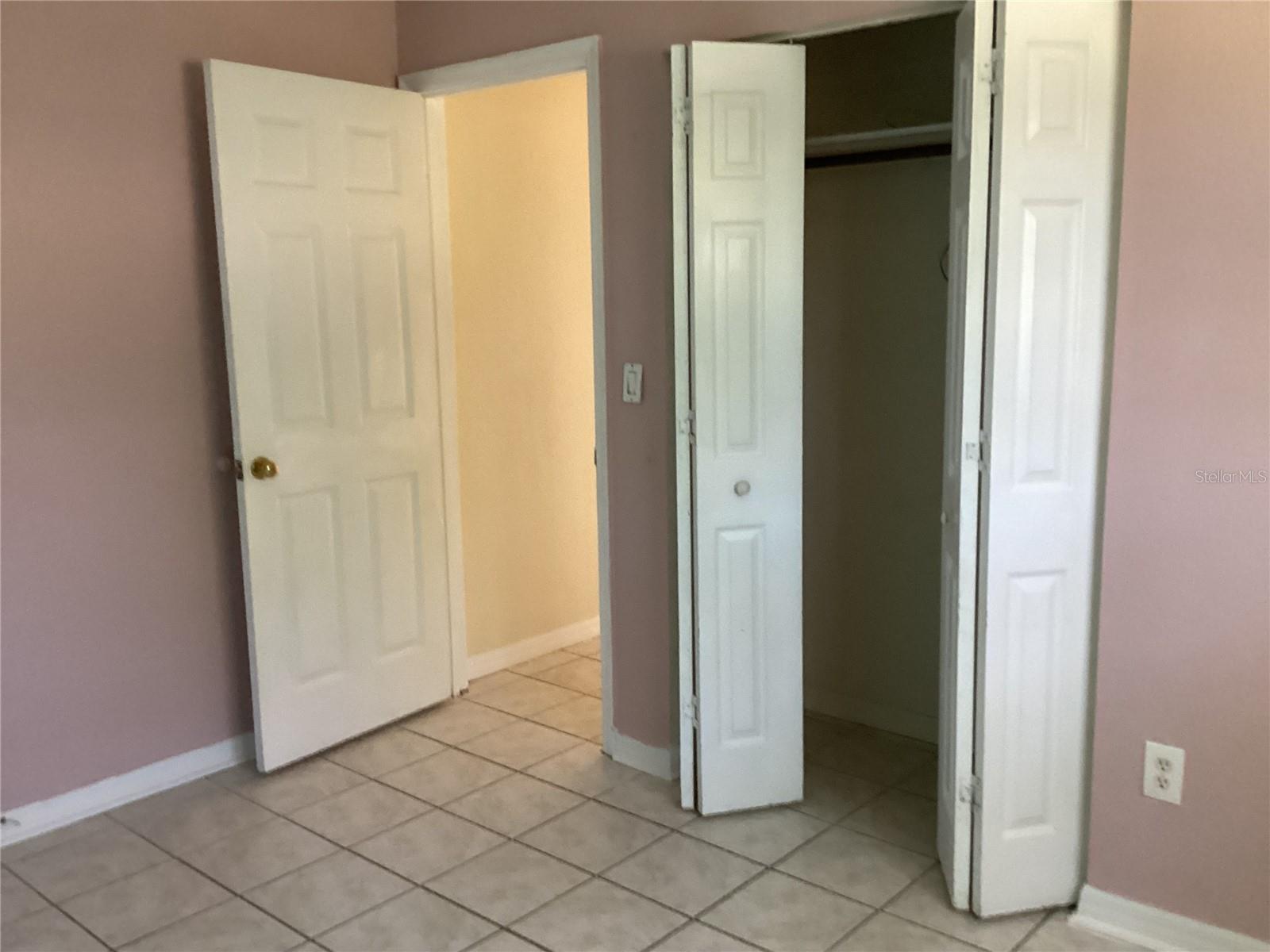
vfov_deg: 45.4
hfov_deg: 58.4
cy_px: 476
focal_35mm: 31
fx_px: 1137
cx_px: 635
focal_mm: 3.3
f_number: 2.4
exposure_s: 1/40
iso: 320
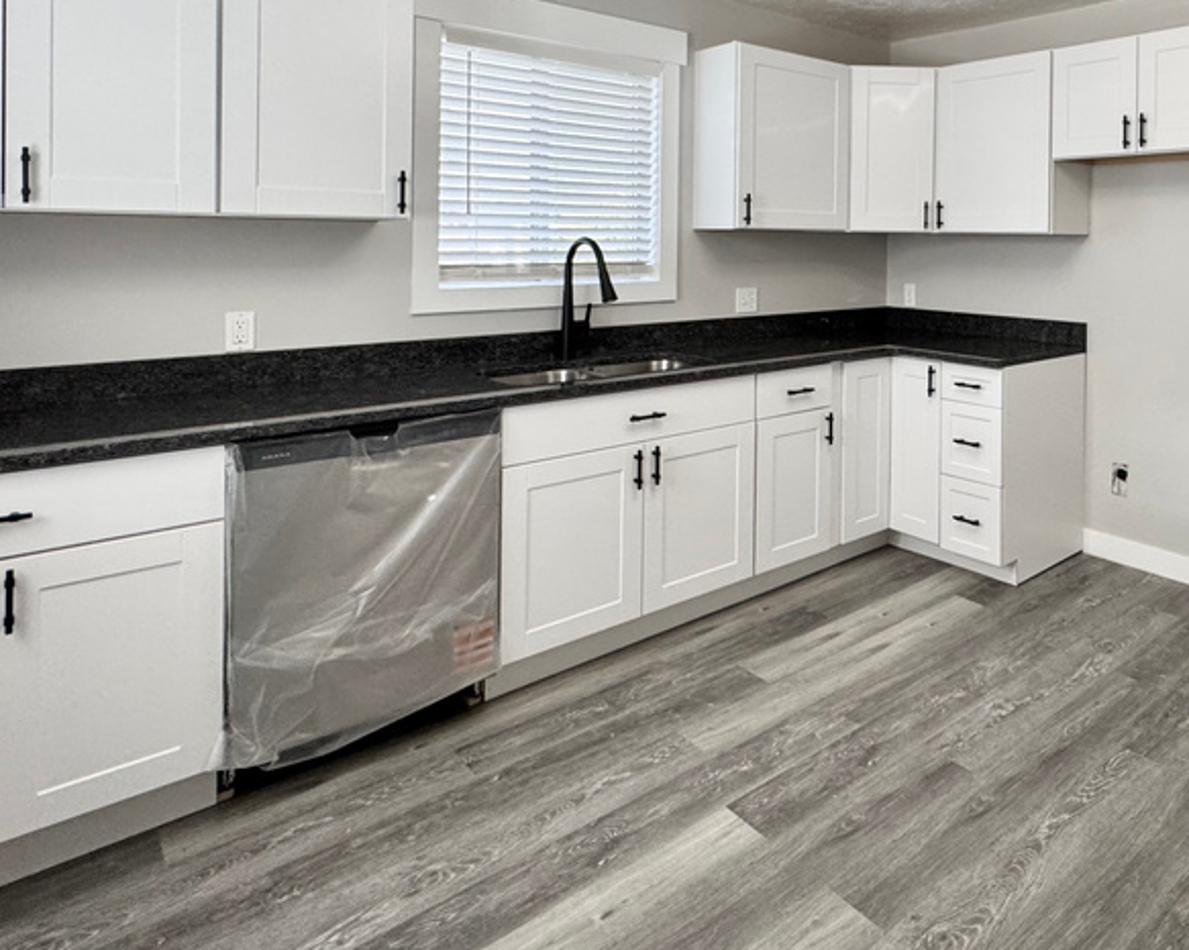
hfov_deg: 65.4
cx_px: 910
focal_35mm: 24
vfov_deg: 56.1
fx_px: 844
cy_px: 249
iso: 160
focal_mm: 2.22
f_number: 2.2
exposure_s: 1/120
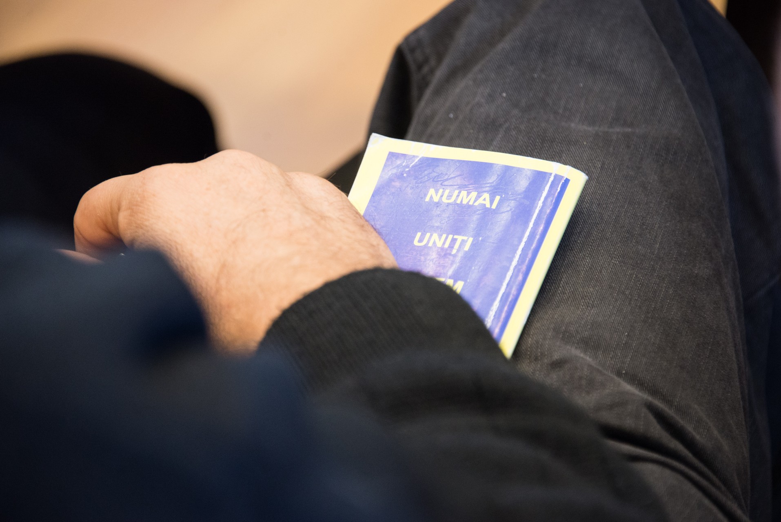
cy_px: 261
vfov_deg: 4.6
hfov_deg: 6.9
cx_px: 390
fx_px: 6511
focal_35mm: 300
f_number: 5.6
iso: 2000
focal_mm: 300
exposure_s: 1/30
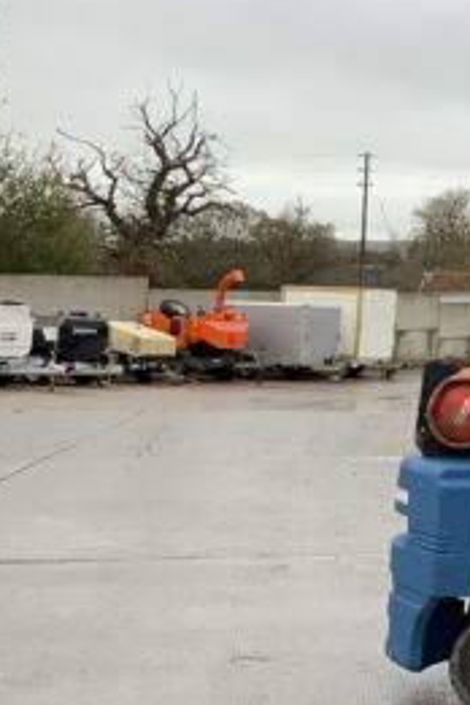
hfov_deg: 15.7
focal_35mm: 74
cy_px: 176
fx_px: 1449
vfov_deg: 27.0
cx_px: 854
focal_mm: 3
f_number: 1.8
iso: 16
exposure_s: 1/246
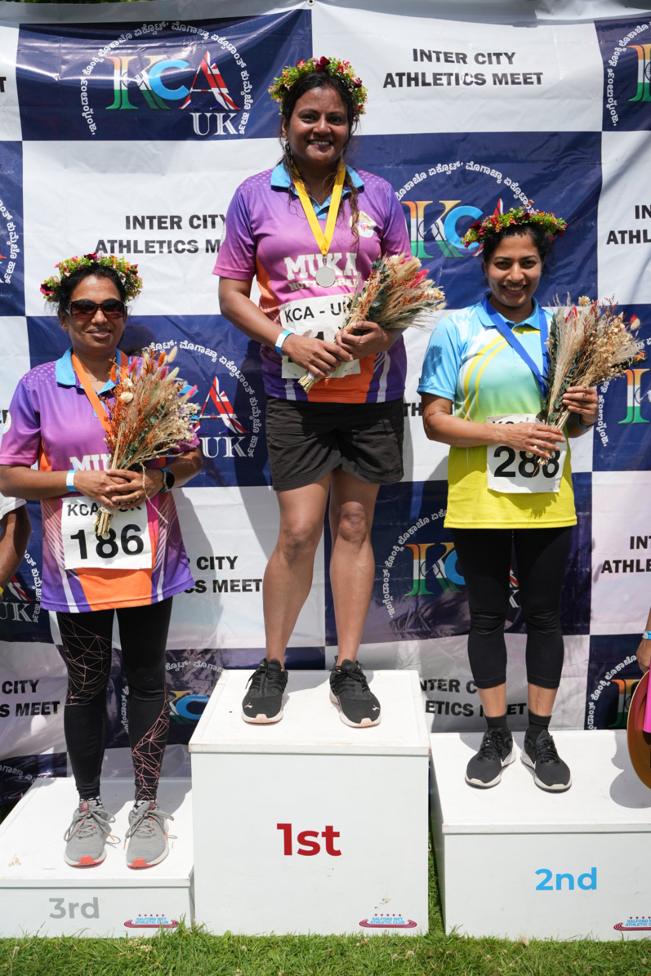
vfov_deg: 52.6
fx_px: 987
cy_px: 488
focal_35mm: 36
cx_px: 326
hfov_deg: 36.5
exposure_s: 1/6400
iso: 250
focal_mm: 36.4
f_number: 2.8
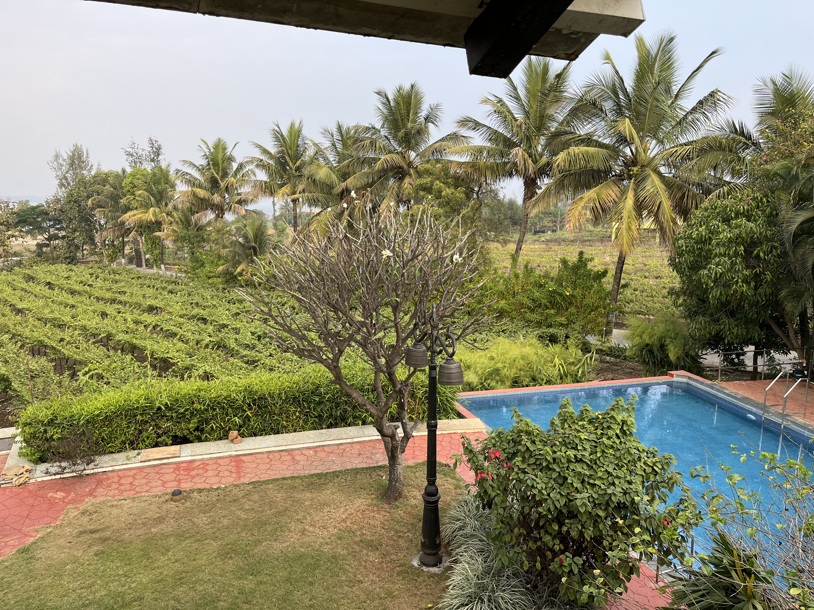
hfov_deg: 67.3
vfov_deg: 53.1
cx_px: 407
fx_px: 611
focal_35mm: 26
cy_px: 305
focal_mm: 5.1
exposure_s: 1/424
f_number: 1.6
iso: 50
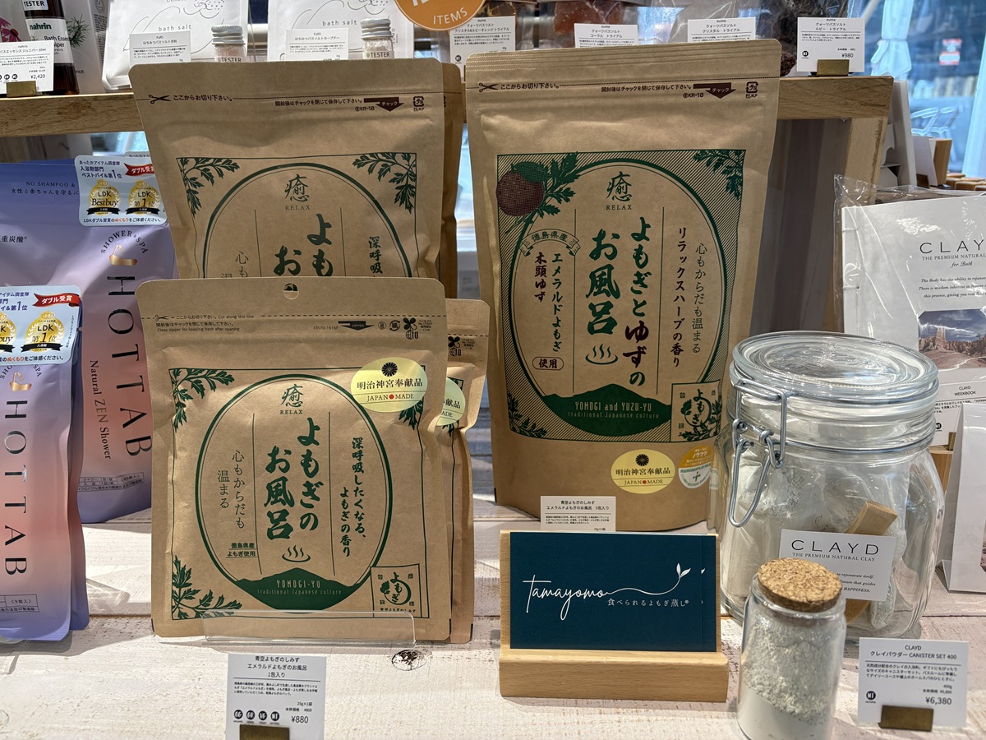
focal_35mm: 26
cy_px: 370
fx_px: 741
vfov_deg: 53.1
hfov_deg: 67.3
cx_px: 493
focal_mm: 5.96
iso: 125
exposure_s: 1/120
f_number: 1.6
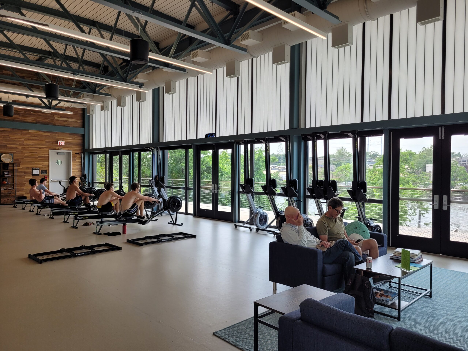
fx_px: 352
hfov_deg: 67.3
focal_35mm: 26
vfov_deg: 53.1
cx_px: 234
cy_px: 176
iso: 40
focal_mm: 5.4
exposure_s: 1/338
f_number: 1.8
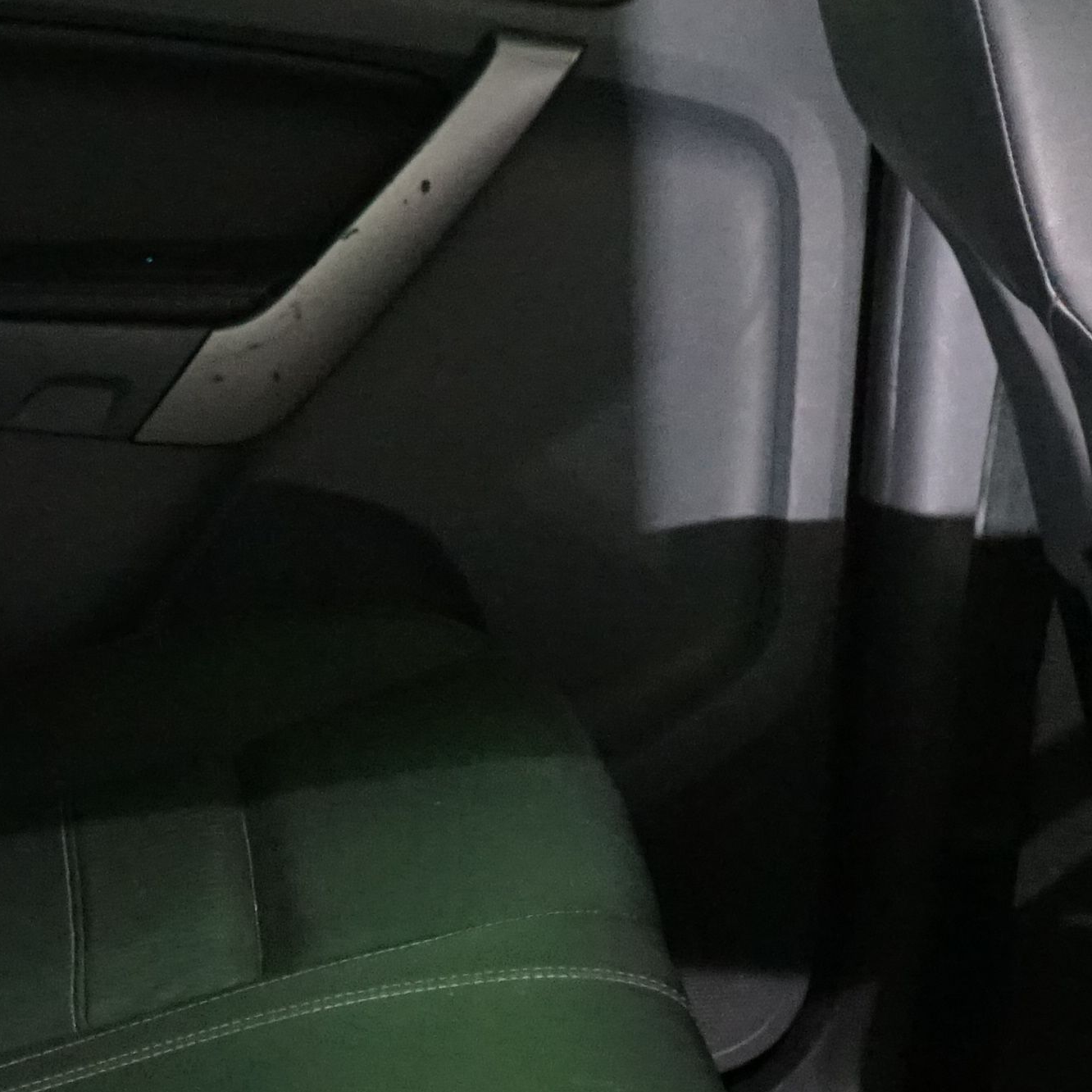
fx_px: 3962
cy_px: 717
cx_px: 194
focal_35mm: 111
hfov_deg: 15.6
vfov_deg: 15.7
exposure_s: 1/60
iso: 6400
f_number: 3.5
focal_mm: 29
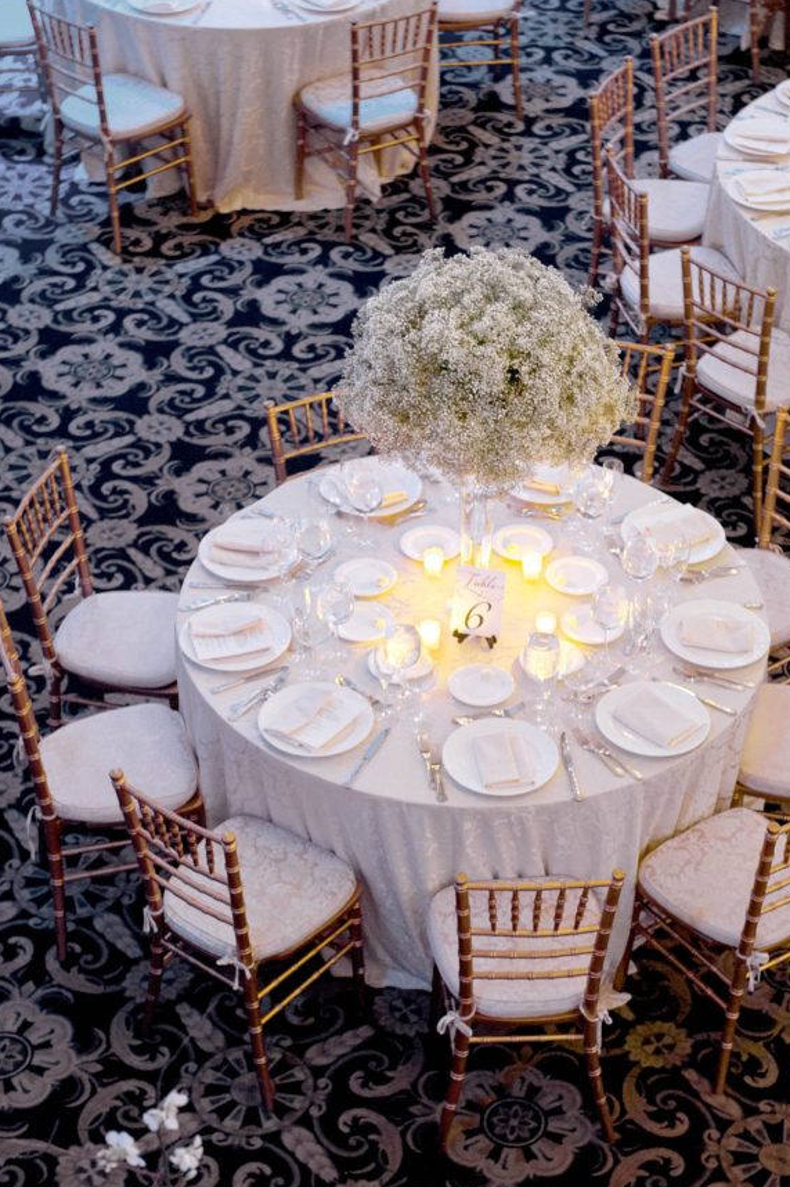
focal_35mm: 74
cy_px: 628
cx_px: 463
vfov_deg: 27.4
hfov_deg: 18.4
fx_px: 2439
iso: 1600
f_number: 3.5
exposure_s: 1/30
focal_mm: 62
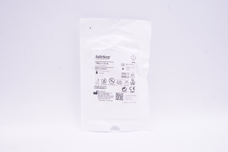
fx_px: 228
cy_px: 76
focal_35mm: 36
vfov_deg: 36.8
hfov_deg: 53.2
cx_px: 114
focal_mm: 24
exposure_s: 1/30
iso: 800
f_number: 13
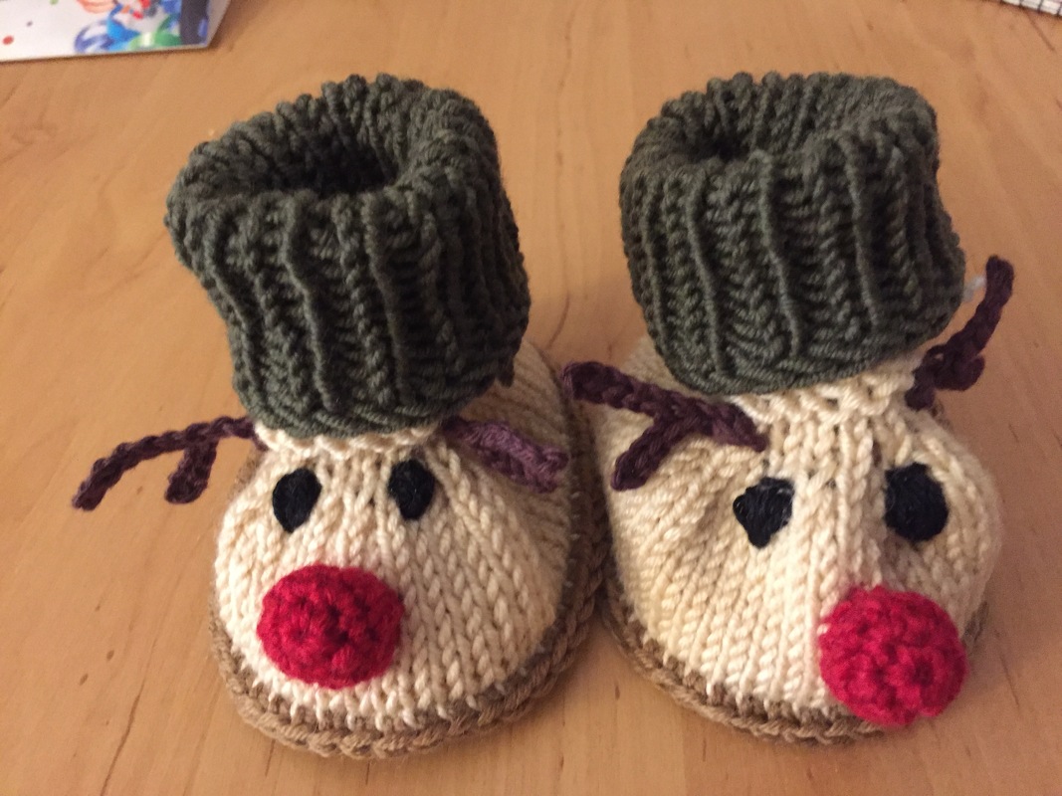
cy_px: 398
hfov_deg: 61.7
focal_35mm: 29
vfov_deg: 48.2
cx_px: 531
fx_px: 890
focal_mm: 4.15
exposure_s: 1/17
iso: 400
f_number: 2.2
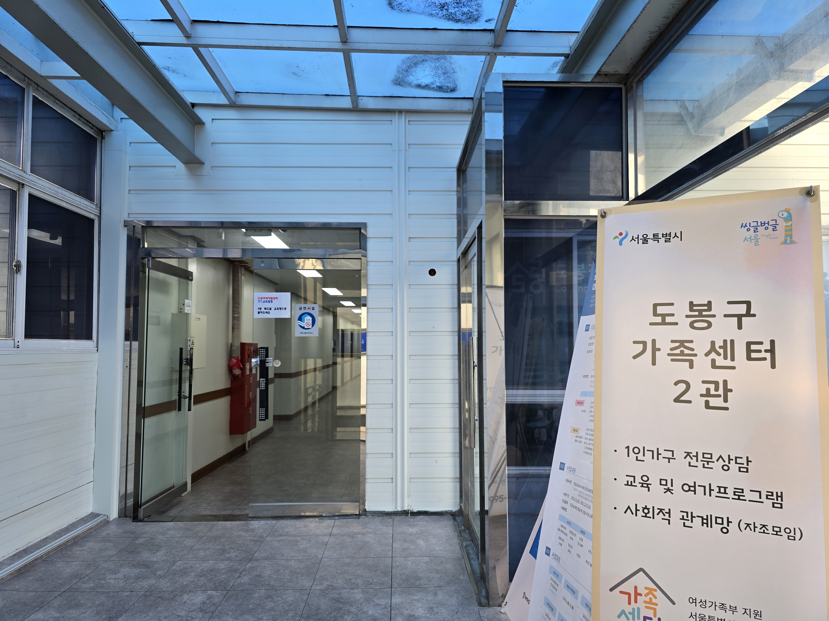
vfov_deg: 58.9
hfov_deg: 73.9
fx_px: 551
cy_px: 310
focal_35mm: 23
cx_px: 414
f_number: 1.7
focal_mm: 6.3
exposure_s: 1/120
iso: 40
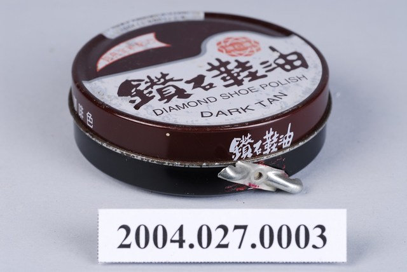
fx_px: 1018
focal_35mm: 90
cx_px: 204
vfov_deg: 15.2
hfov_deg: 22.6
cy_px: 136
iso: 100
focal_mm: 60
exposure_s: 1/125
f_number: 11
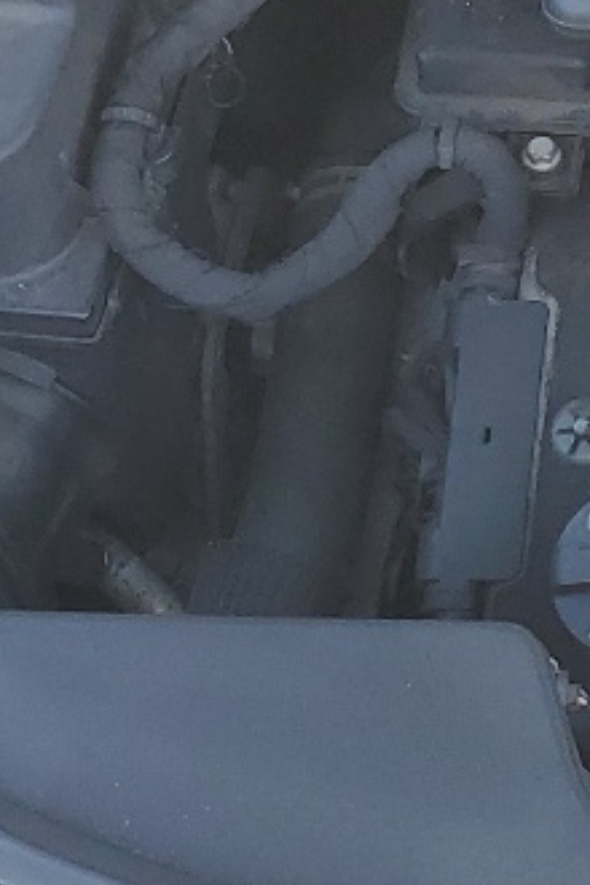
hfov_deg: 9.5
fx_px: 3220
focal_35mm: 131
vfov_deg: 15.4
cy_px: -11
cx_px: 1322
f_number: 1.5
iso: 50
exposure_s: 1/370
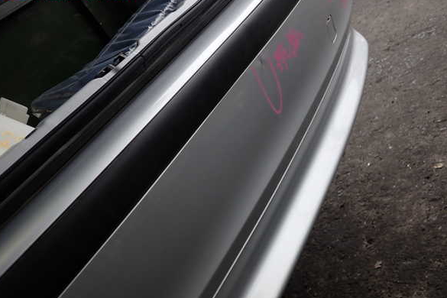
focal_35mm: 32
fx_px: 397
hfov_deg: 58.7
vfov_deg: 41.1
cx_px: 219
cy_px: 156
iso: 100
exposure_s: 1/80
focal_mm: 5.4
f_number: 2.3
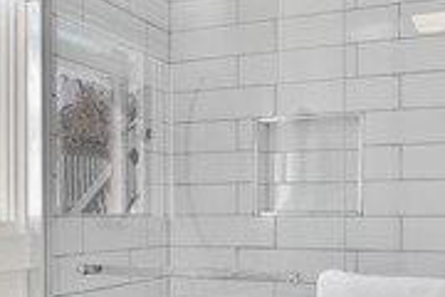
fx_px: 705
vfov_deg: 23.5
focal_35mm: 57
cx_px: 168
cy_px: 224
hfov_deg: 34.9
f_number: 5.6
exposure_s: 1/25
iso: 250
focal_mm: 16
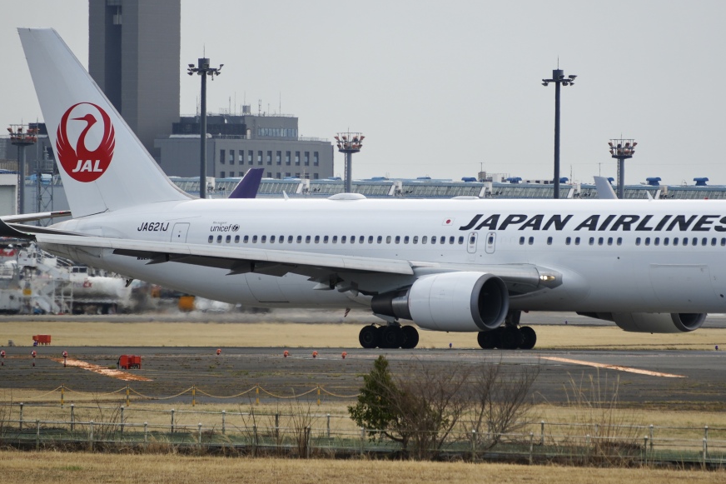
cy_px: 183
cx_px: 428
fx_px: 9436
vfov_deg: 2.9
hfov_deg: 4.4
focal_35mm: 468
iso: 125
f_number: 6.3
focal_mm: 227
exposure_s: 1/400
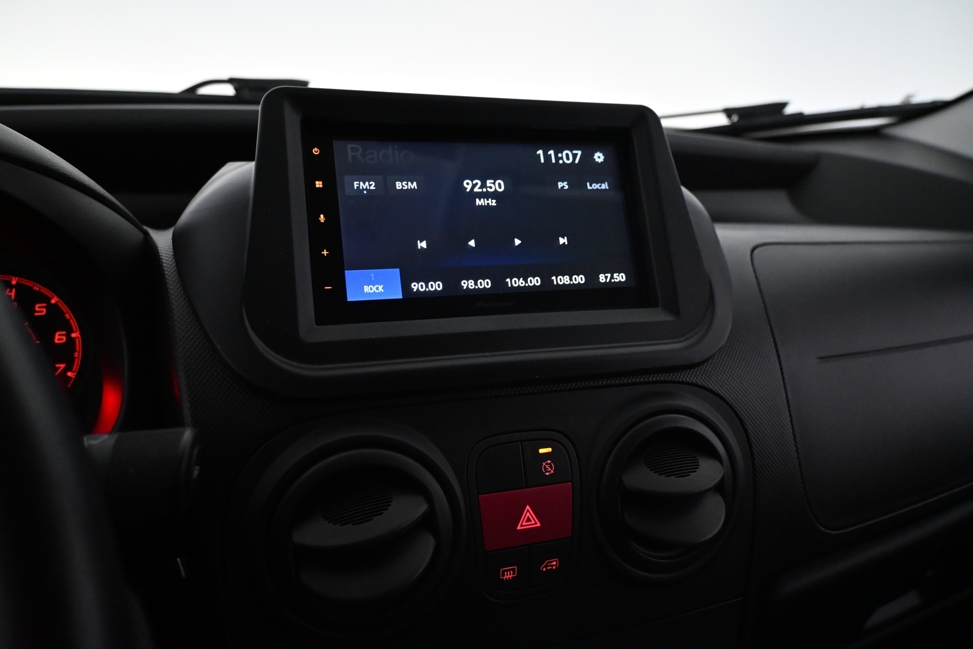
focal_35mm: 26
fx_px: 709
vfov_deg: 49.1
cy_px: 324
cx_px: 486
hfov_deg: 68.9
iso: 3200
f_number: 3.5
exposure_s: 1/125
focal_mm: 17.5
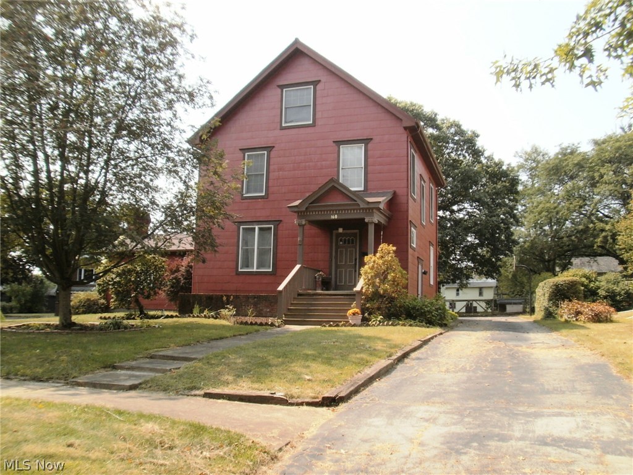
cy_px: 238
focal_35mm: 31
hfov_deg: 58.4
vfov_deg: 45.4
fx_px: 567
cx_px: 316
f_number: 2.9
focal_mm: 5.45
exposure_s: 1/800
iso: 100
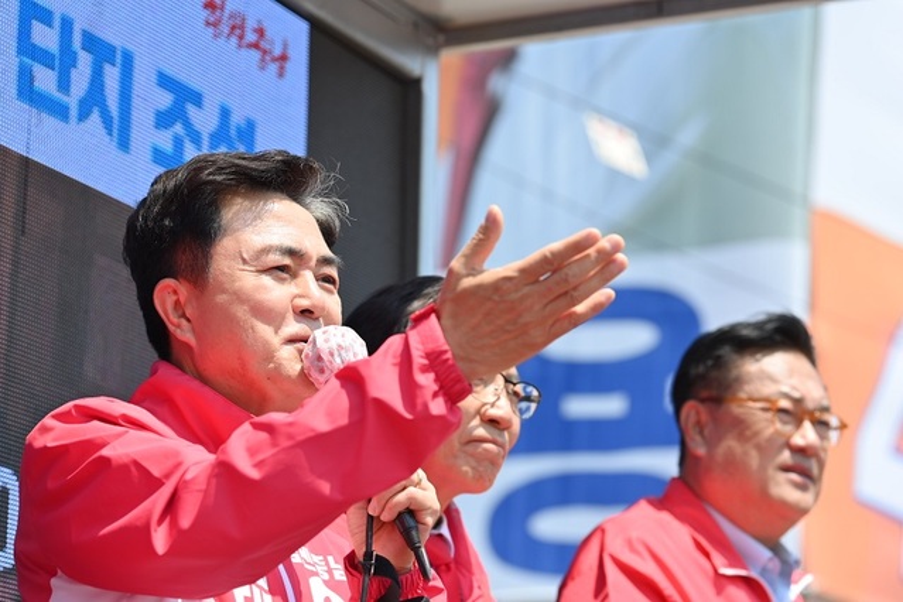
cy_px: 301
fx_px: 3010
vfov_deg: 11.4
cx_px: 452
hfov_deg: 17.1
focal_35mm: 120
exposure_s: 1/320
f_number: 5.6
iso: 100
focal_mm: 120
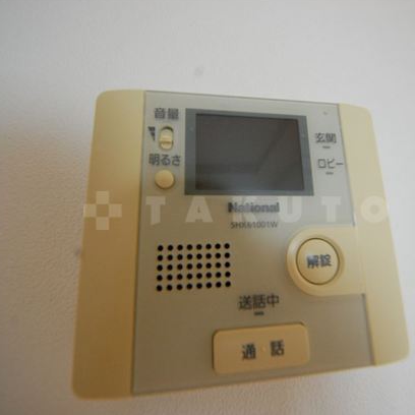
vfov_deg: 87.4
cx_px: 236
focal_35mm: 16
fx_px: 217
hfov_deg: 86.9
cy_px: 211
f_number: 5.6
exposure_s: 1/125
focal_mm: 8
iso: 800
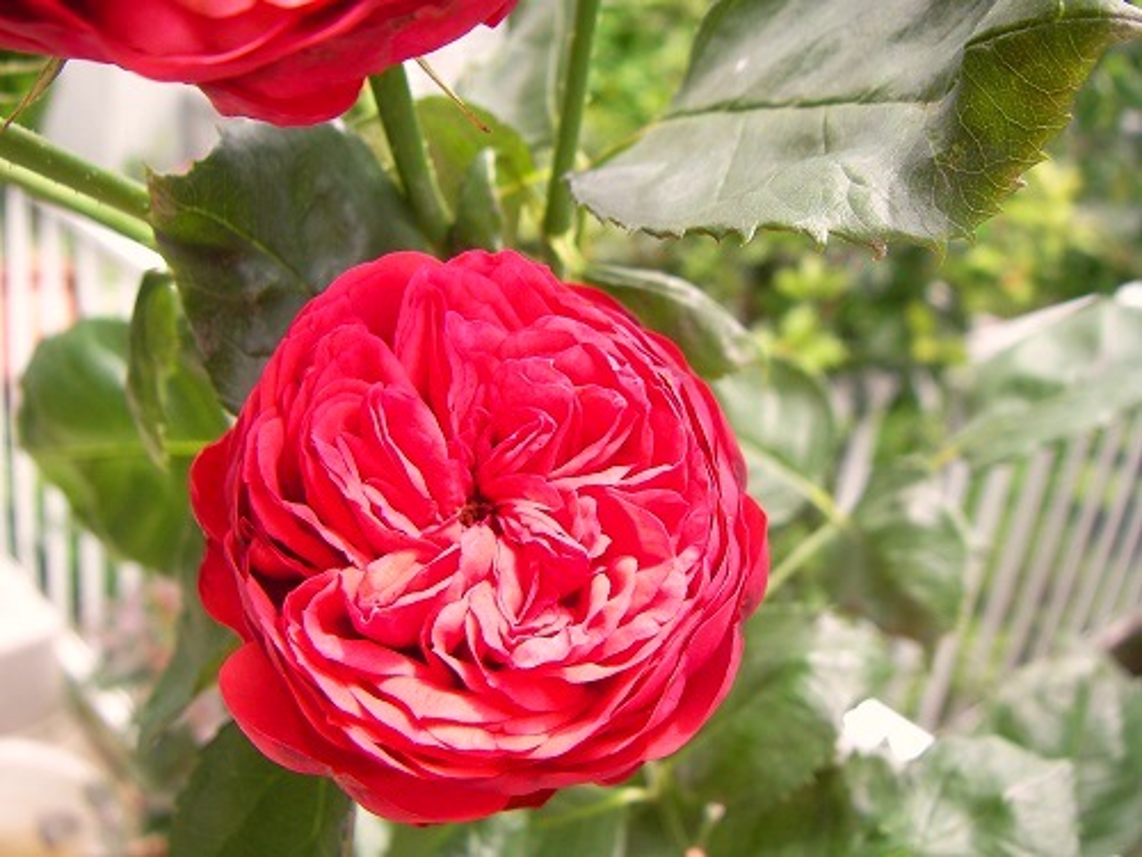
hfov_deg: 49.0
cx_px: 571
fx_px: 1254
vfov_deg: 37.7
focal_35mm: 38
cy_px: 428
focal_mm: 6.3
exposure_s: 1/100
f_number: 3.3
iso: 50
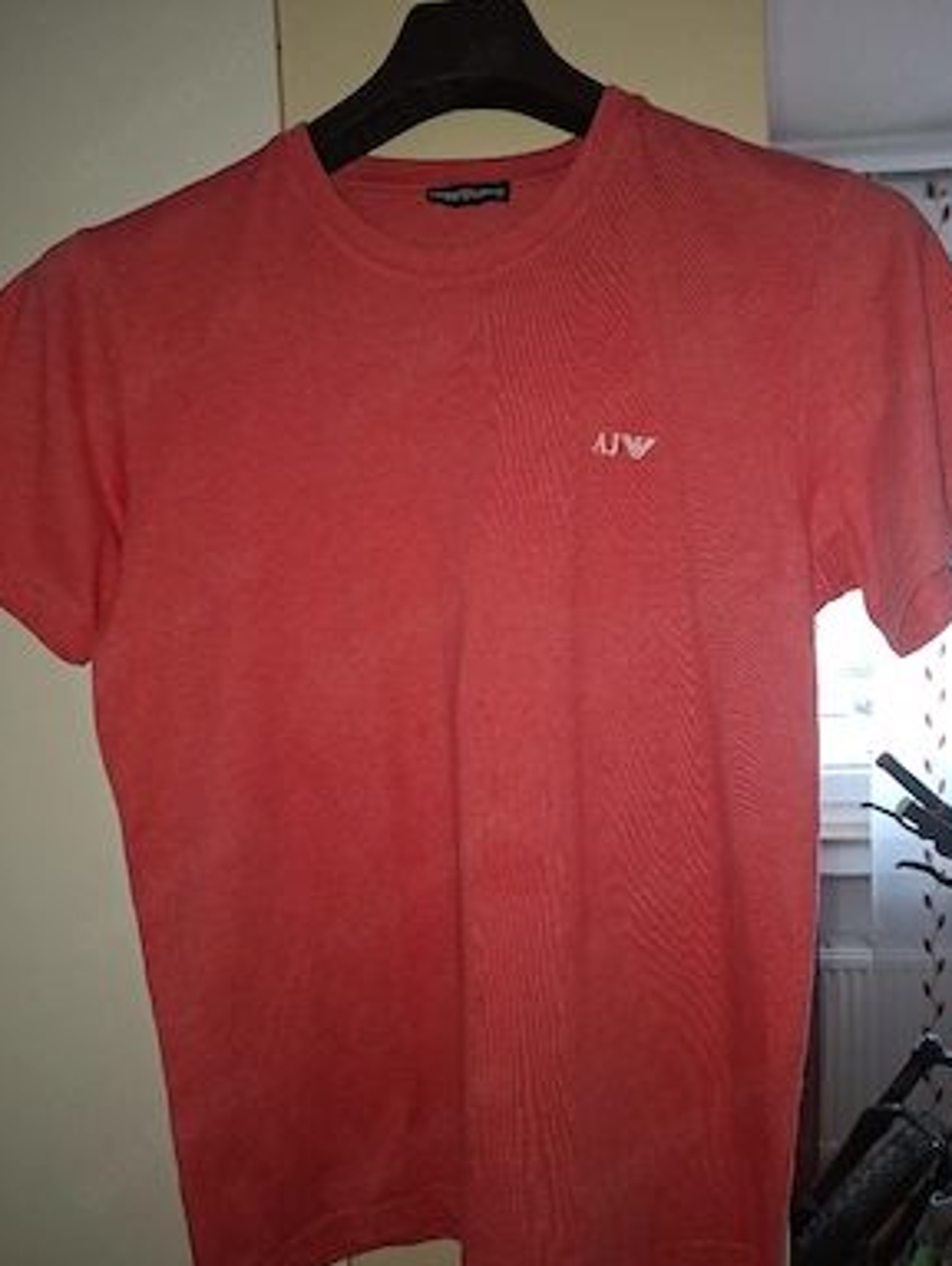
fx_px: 879
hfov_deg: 56.9
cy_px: 658
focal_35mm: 24
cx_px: 489
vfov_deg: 71.5
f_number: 1.8
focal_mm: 5.54
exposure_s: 1/100
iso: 100
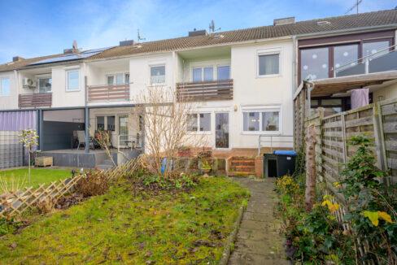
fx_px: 221
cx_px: 198
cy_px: 132
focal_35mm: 20
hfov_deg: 83.9
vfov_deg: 62.0
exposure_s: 1/160
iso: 200
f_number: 9
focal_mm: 20
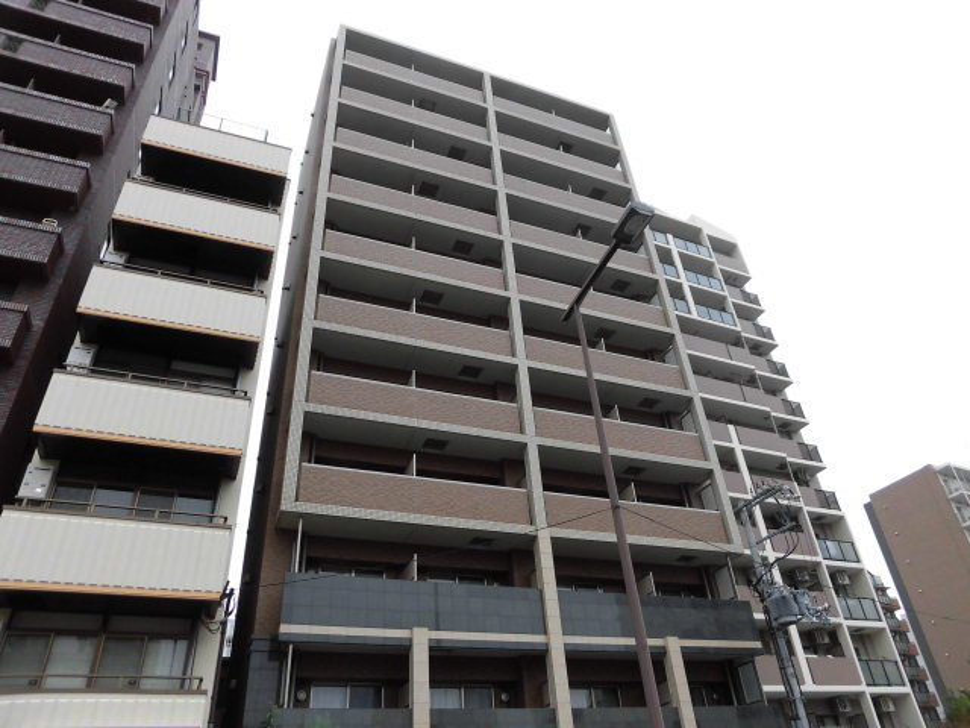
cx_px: 485
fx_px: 673
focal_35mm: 24
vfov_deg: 56.8
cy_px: 364
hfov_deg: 71.6
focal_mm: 4.3
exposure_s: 1/250
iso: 100
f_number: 3.1
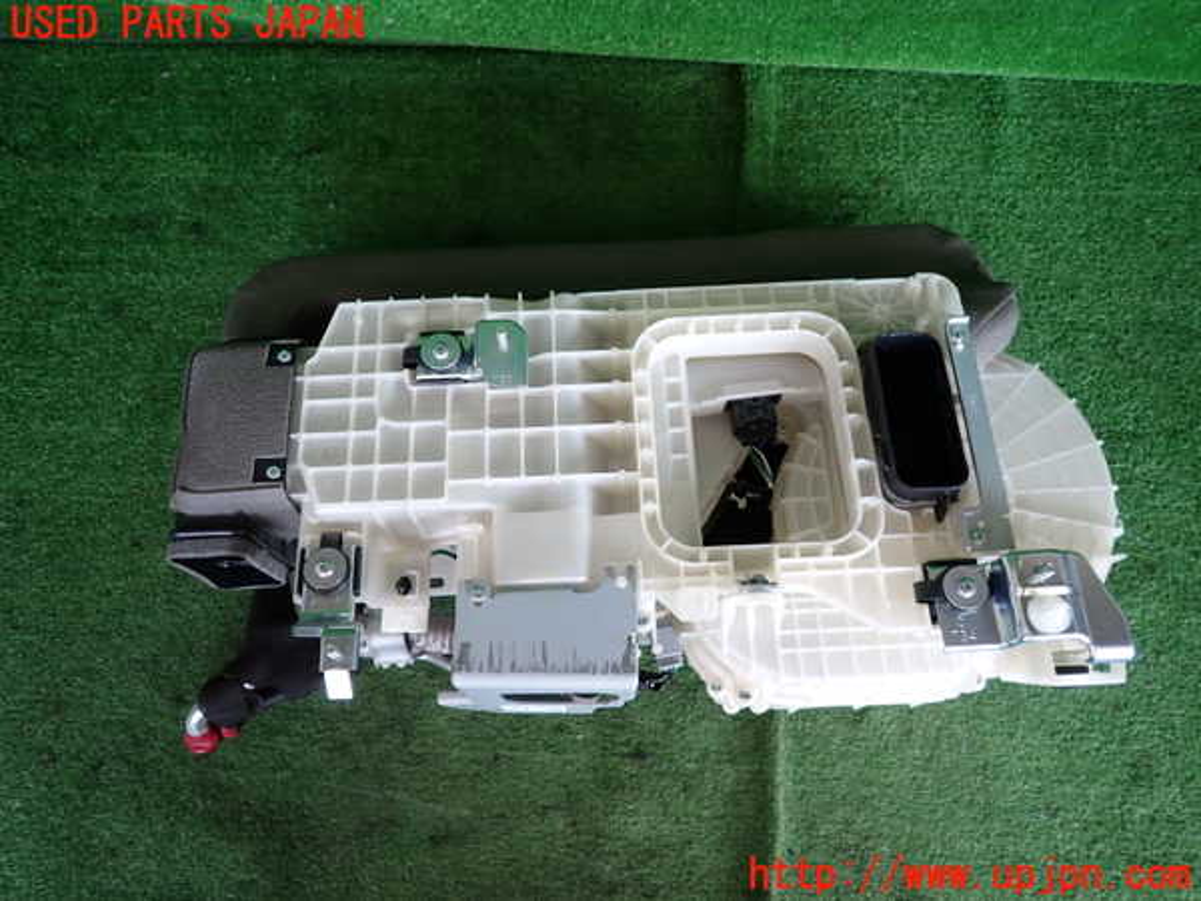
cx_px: 600
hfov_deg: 69.4
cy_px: 450
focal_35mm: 25
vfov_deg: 54.9
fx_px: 867
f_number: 2
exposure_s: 1/125
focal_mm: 4.5
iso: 160
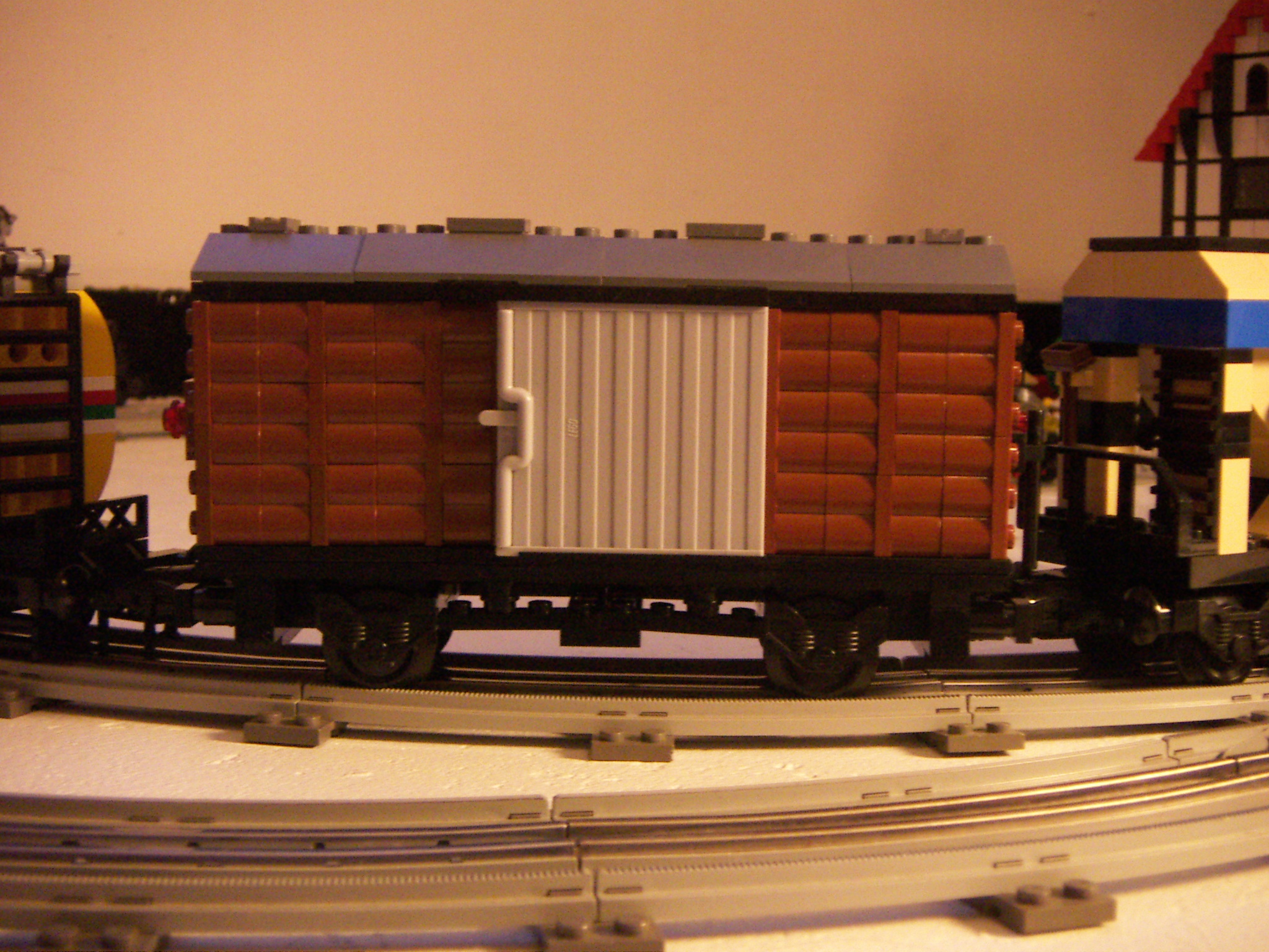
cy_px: 476
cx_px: 634
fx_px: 2053
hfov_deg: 34.3
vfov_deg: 26.1
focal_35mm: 56
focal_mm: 7.5
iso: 200
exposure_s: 1/6
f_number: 3.2
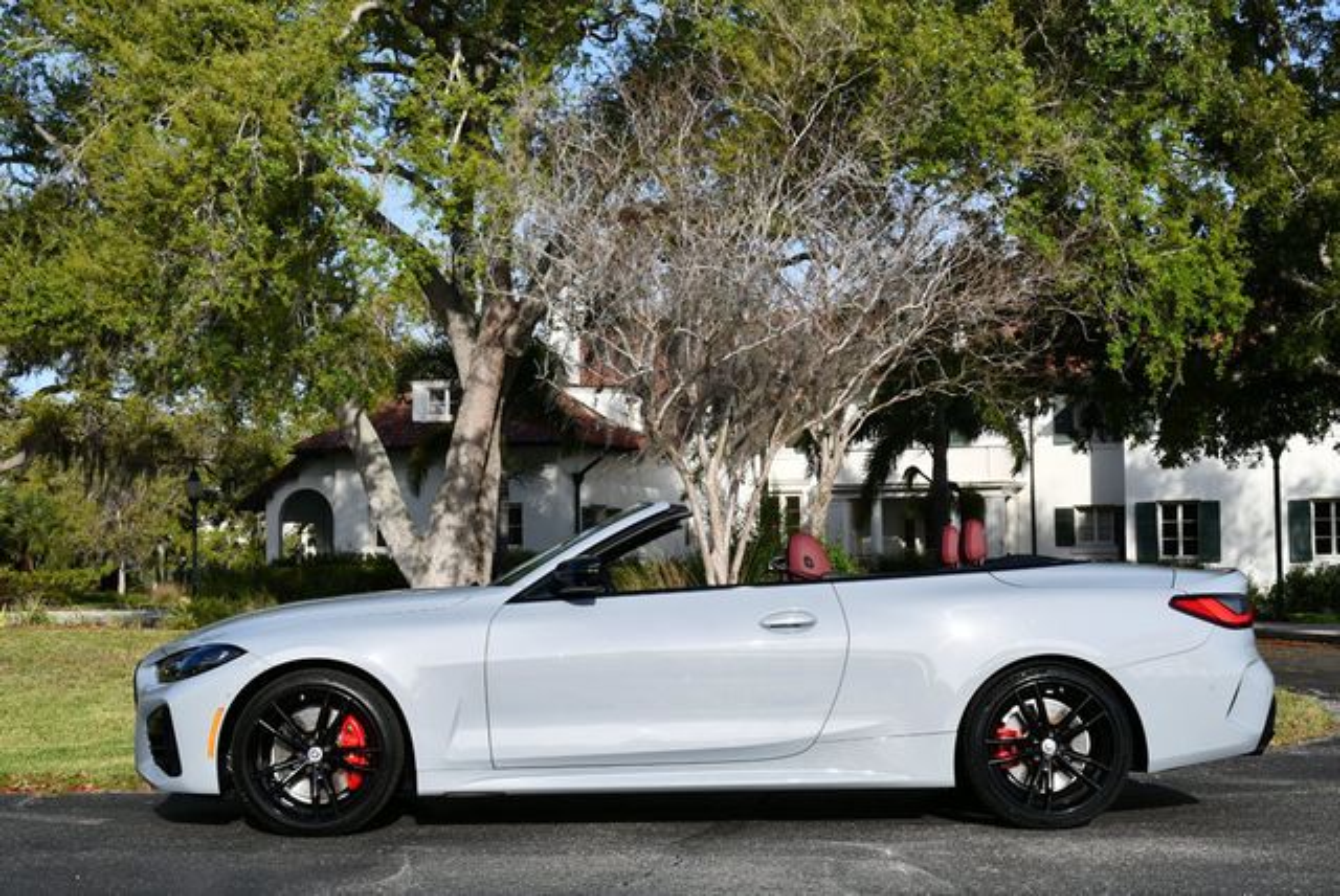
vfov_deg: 24.2
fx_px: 2086
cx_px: 670
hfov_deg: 35.6
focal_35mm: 56
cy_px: 448
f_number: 8
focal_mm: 28
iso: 100
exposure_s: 1/250
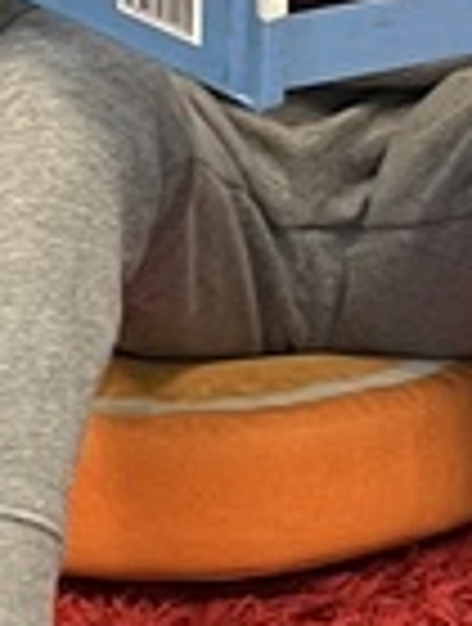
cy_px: -450
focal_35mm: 191
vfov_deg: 9.9
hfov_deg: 7.8
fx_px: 3457
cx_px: 292
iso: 125
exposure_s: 1/60
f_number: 1.6
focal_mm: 5.1
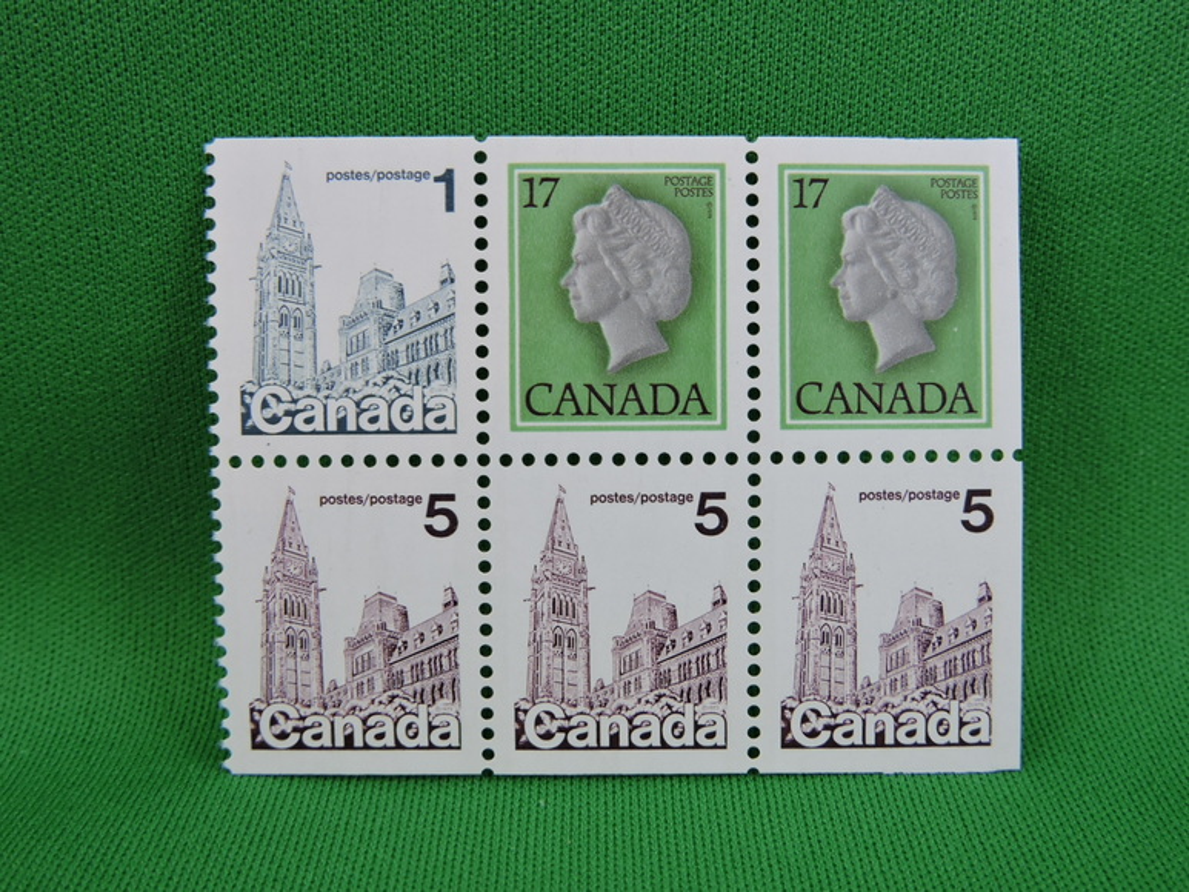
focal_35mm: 33
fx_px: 1134
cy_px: 446
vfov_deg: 43.0
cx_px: 594
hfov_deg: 55.3
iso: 280
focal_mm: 5.9
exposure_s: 1/125
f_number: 3.6
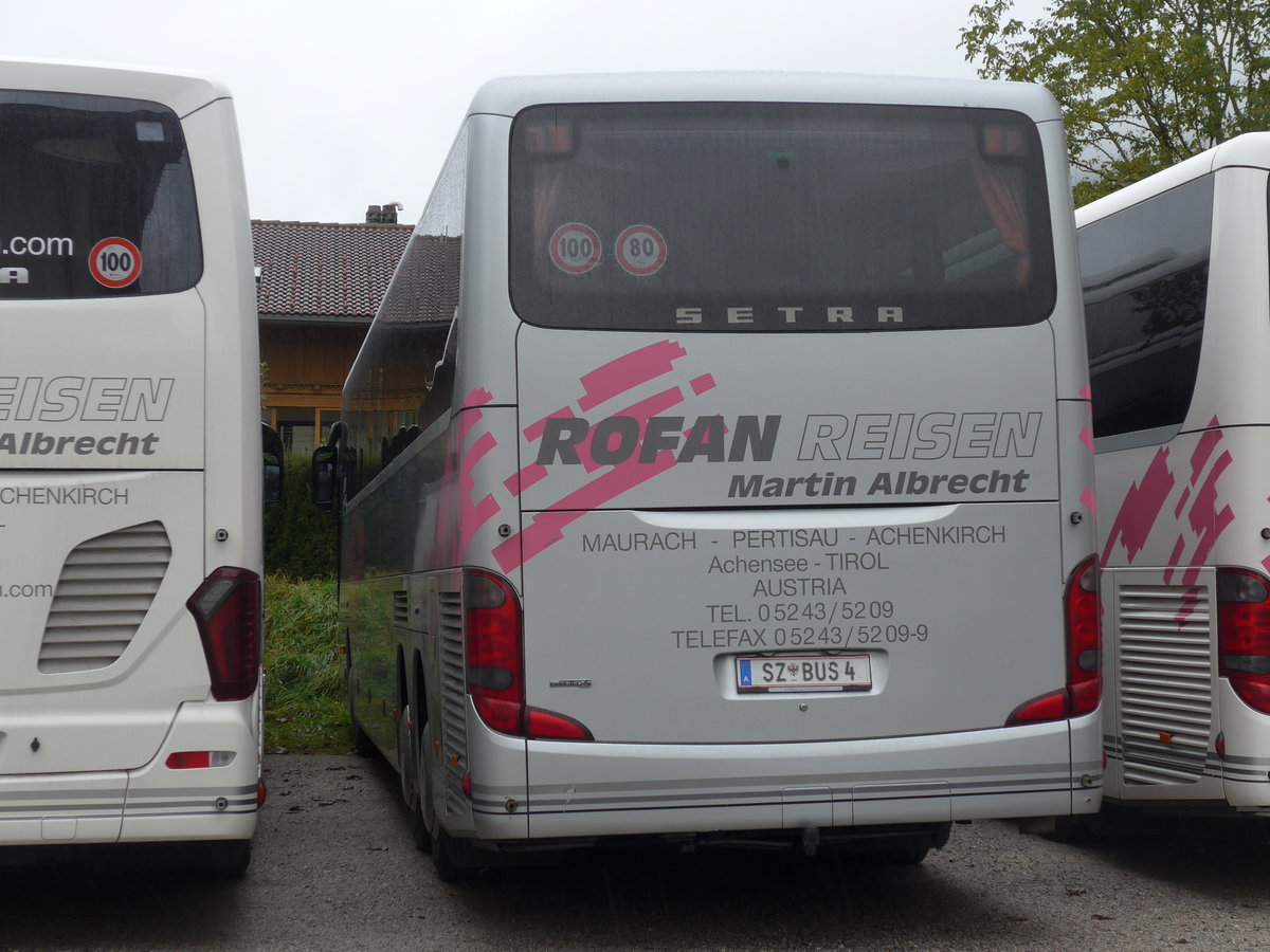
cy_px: 476
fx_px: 2421
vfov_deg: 22.3
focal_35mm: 66
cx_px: 635
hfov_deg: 29.4
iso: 100
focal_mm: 13.4
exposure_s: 1/80
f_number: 3.9
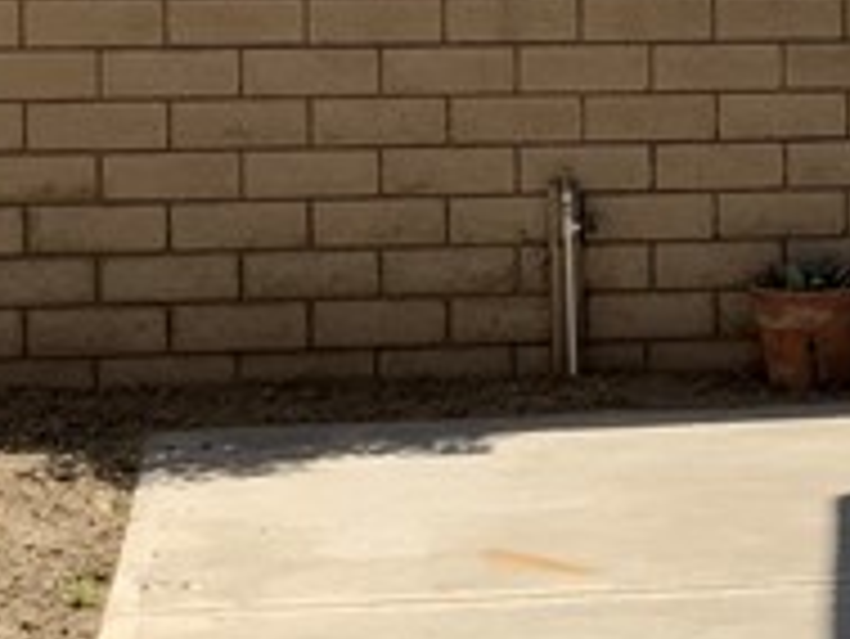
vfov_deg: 9.4
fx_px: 3858
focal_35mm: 157
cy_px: 50
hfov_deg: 12.2
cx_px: 1088
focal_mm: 3
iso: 16
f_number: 1.8
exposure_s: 1/1786
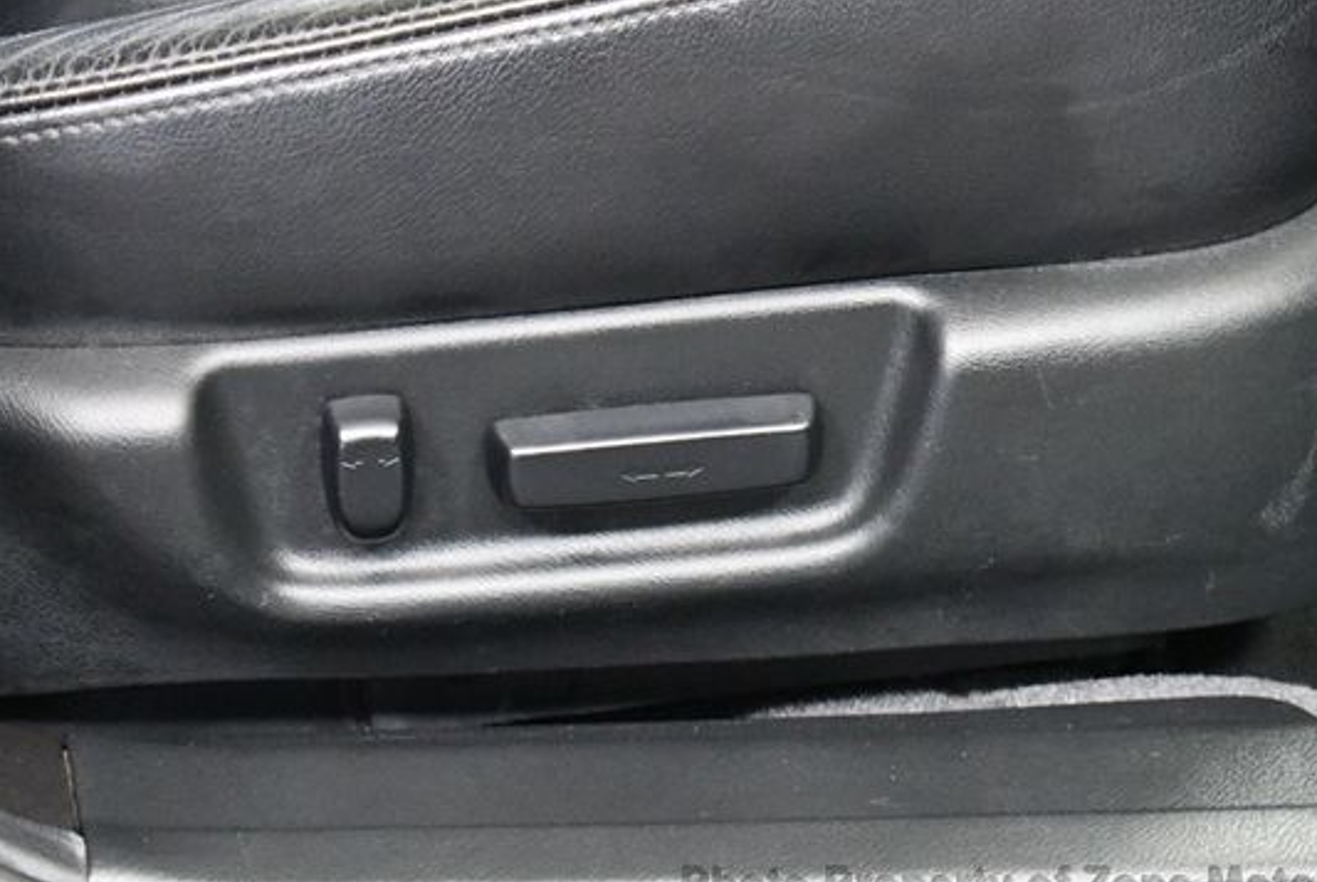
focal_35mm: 132
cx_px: 652
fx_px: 4836
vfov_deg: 10.4
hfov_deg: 15.5
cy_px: 405
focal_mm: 55
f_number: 5.6
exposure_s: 1/60
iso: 11400
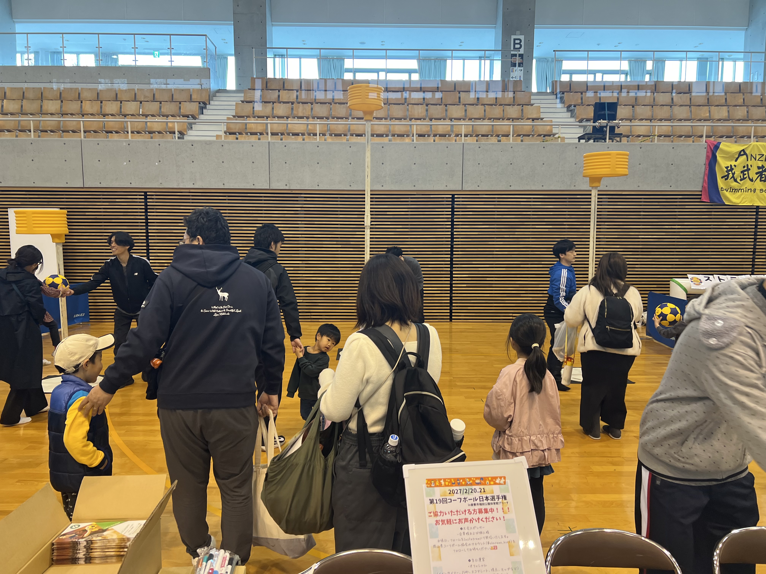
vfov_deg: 53.1
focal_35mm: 26
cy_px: 287
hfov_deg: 67.3
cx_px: 383
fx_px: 575
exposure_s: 1/120
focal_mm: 5.7
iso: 125
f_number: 1.5
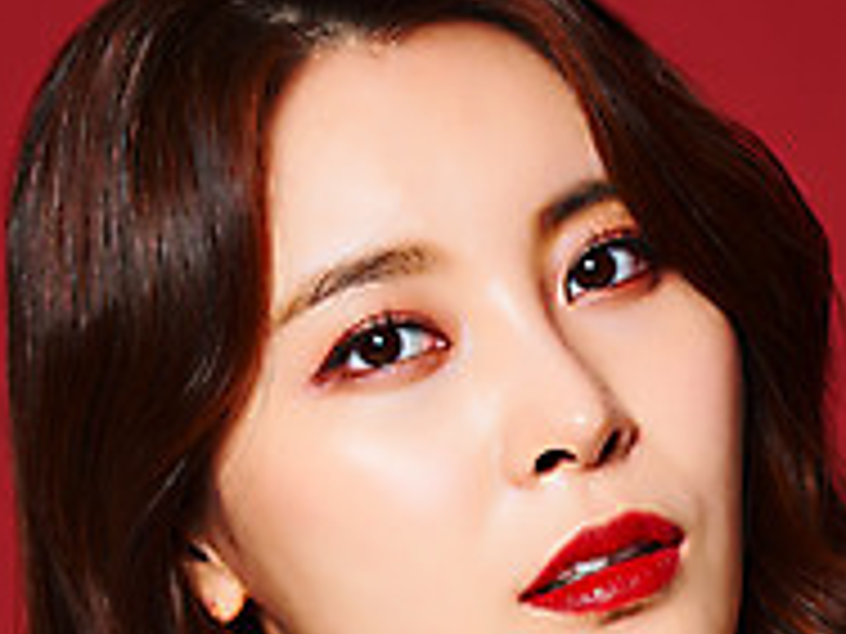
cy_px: 850
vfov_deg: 3.6
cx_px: 497
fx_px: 9996
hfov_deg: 4.8
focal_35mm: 409
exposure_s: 1/125
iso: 100
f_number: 16
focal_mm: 200
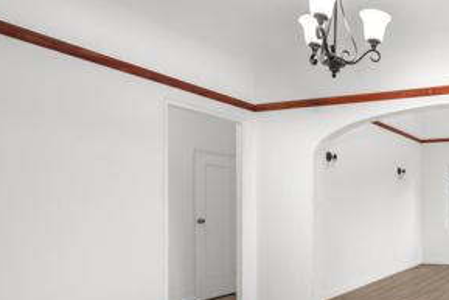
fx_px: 401
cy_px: 206
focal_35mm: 32
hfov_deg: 47.8
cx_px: 455
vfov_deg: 40.4
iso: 100
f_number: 8
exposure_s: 1/1.67
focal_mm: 14.5
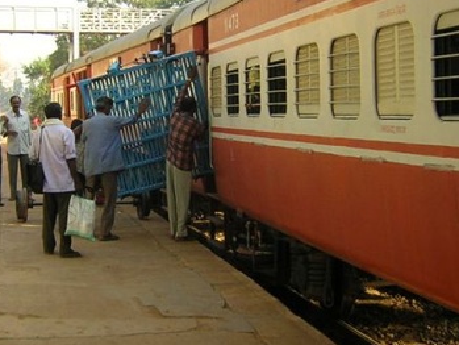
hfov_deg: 29.3
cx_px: 176
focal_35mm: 66
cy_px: 146
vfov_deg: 22.2
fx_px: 875
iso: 100
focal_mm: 4.7
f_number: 2.6
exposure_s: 1/215
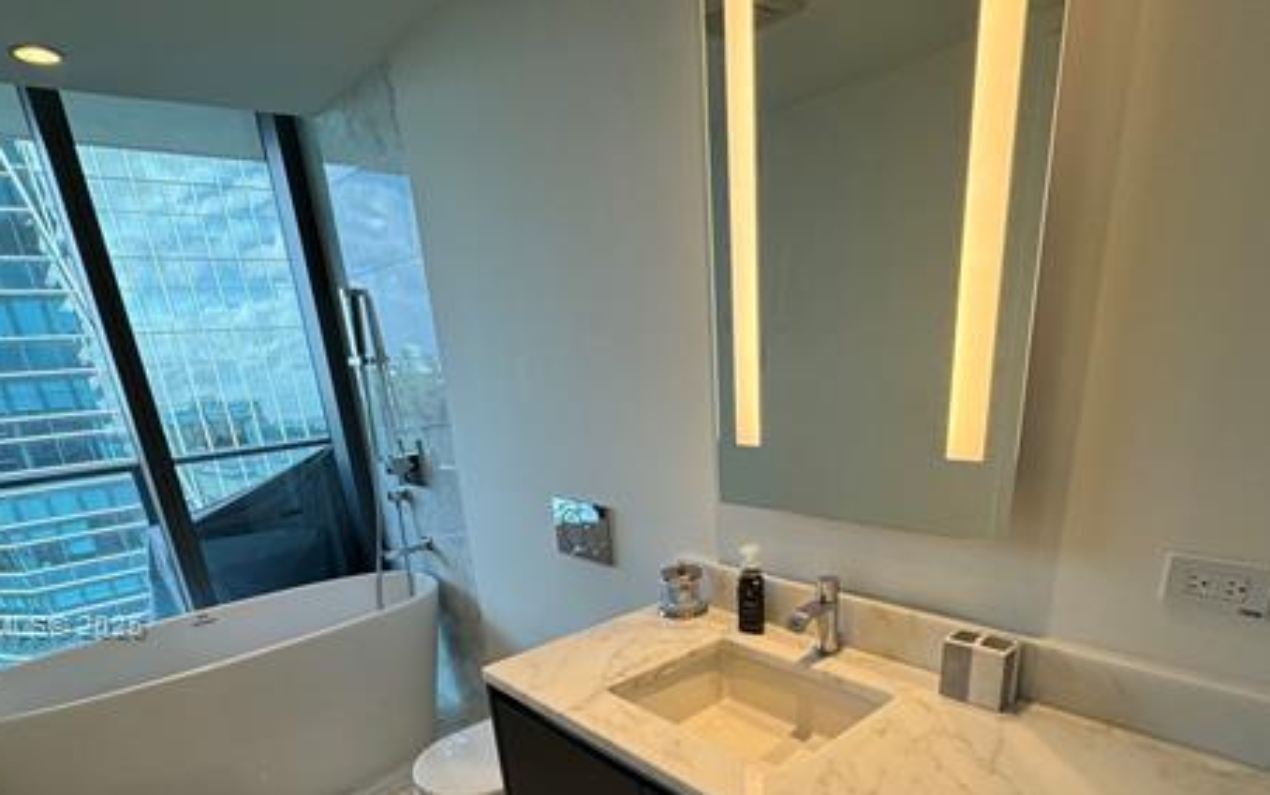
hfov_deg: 82.2
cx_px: 657
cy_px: 626
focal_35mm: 21
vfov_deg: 53.8
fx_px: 727
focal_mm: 2.22
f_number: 2.2
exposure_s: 1/120
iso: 64
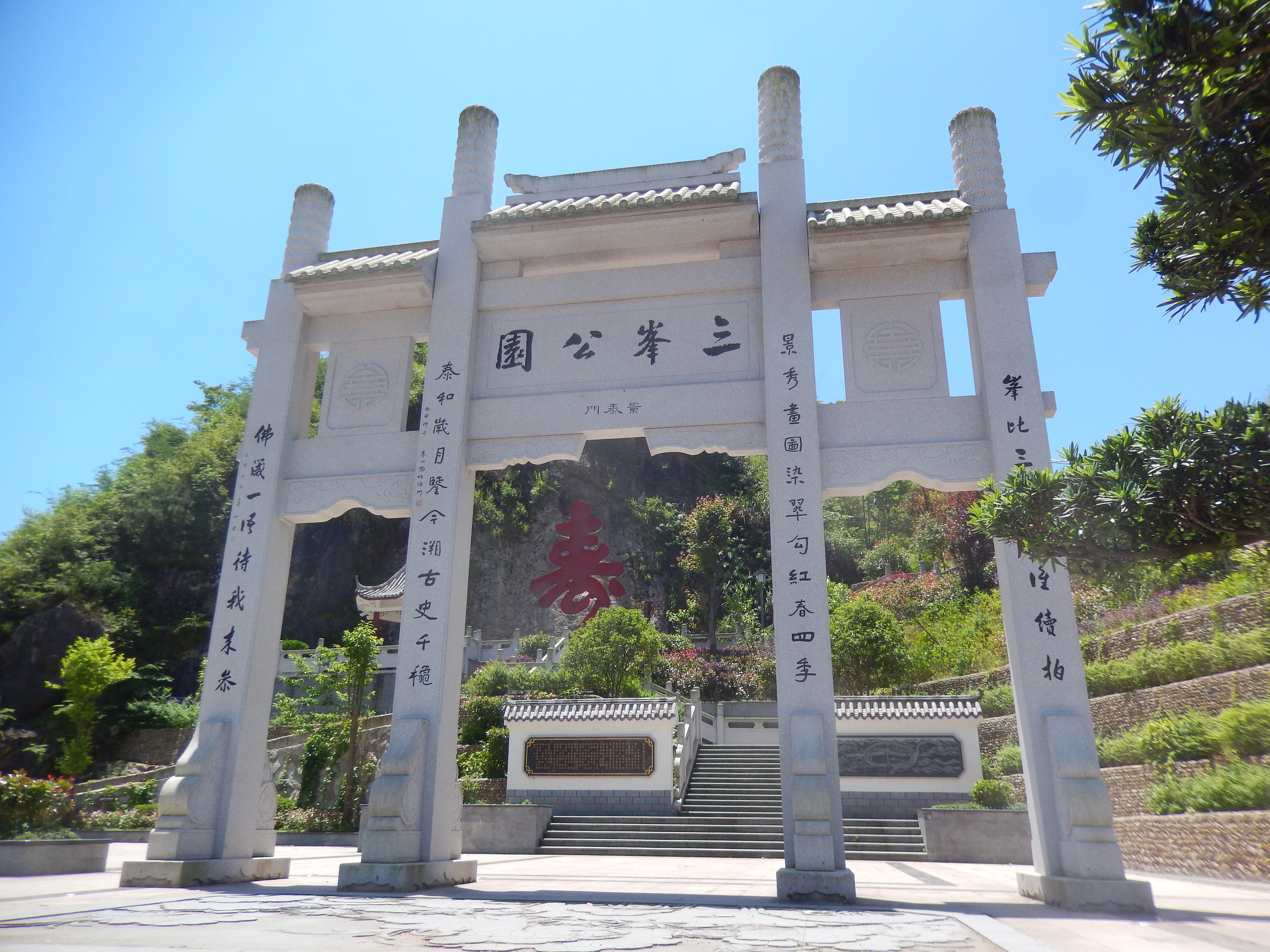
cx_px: 635
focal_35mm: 25
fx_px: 917
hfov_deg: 69.4
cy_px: 476
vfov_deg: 54.9
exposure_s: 1/1000
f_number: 3.4
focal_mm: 4.5
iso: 125
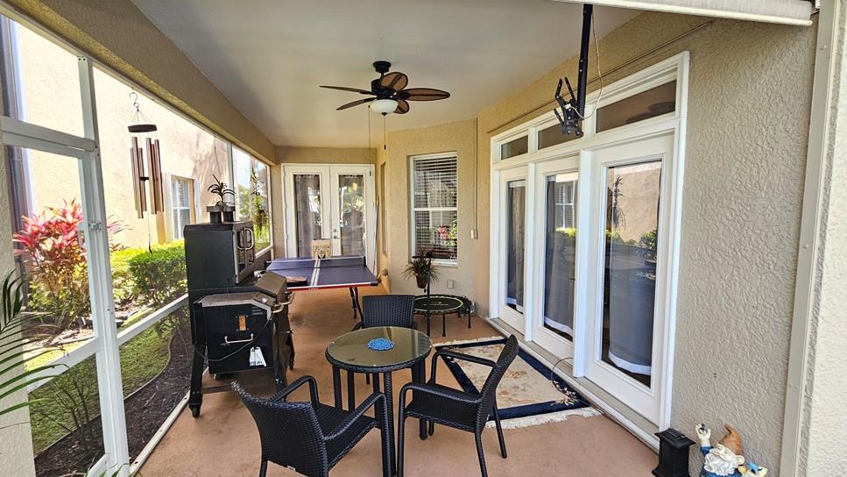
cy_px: 238
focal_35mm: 15
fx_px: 337
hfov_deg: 102.9
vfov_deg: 70.5
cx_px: 406
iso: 80
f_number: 2.2
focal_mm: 2.2
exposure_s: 1/70.8
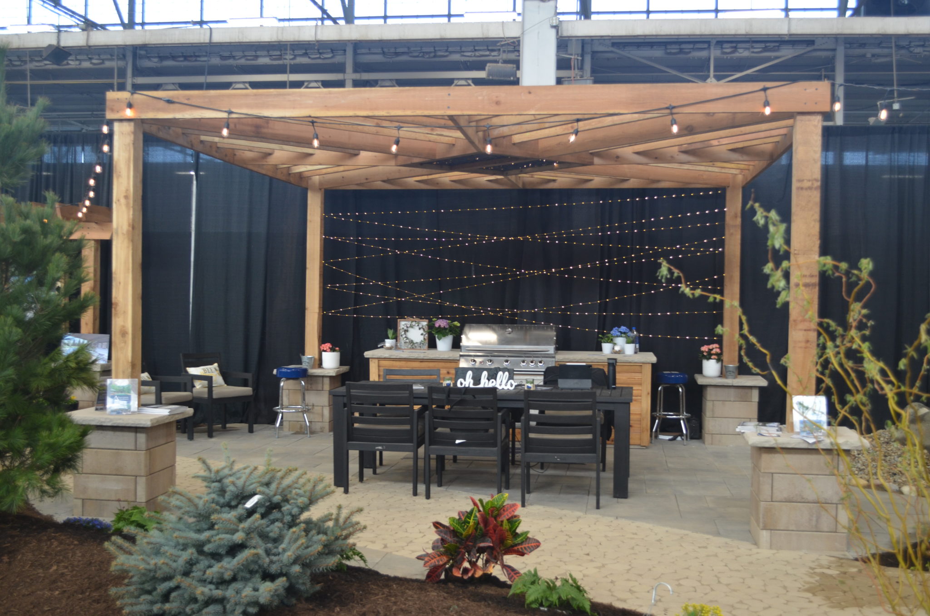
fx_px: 1005
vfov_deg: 34.1
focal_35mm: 39
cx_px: 465
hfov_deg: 49.6
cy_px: 308
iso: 400
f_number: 4.5
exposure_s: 1/80
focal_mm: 26
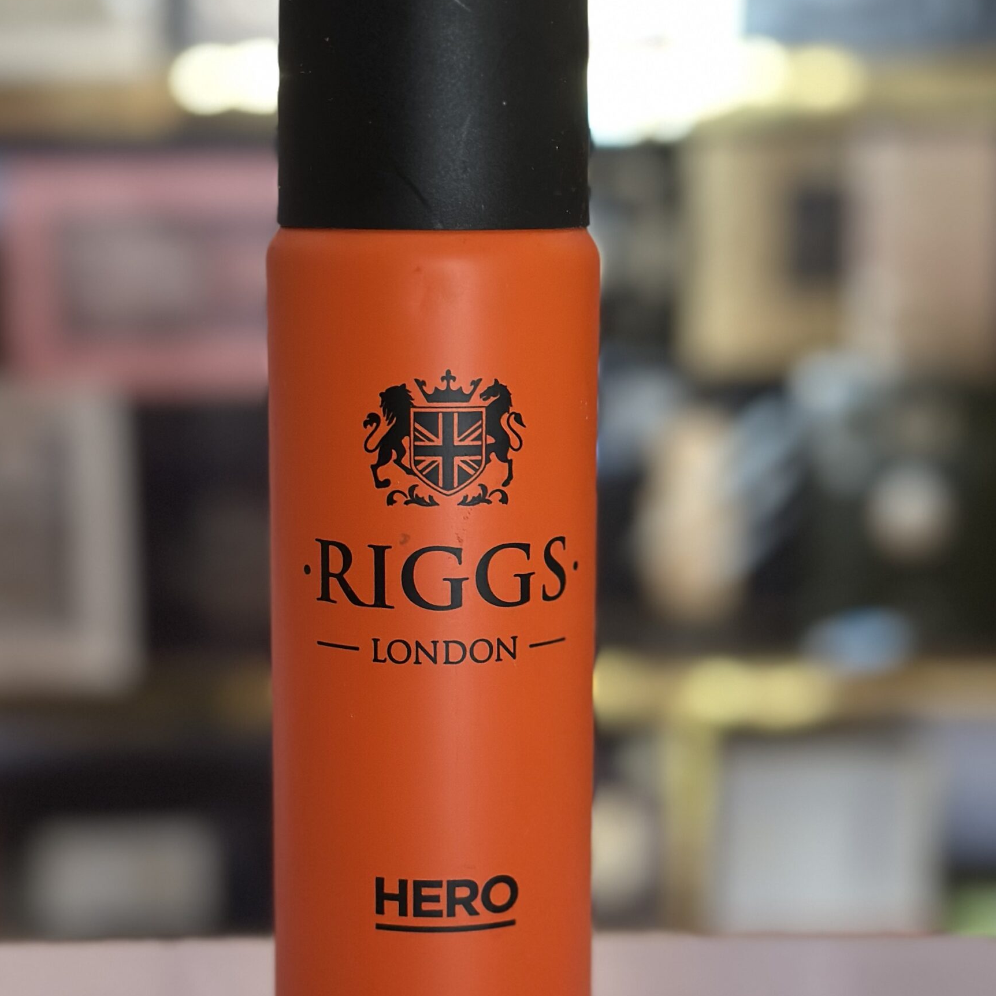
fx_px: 2051
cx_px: 470
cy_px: 500
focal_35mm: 63
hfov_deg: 27.3
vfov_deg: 27.3
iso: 320
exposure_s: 1/60
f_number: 1.78
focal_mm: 6.86
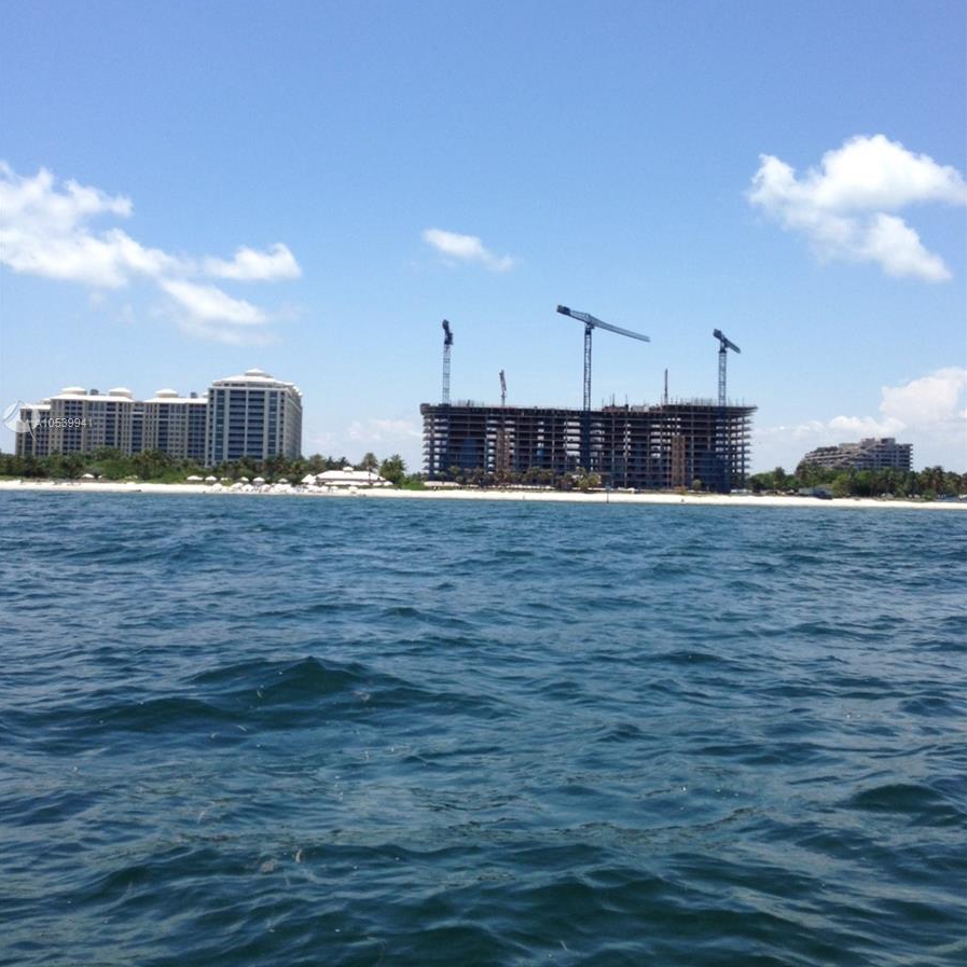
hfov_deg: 42.8
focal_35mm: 39
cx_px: 483
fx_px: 1233
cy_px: 424
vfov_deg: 42.8
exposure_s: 1/1869
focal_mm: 4.13
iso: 50
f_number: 2.4
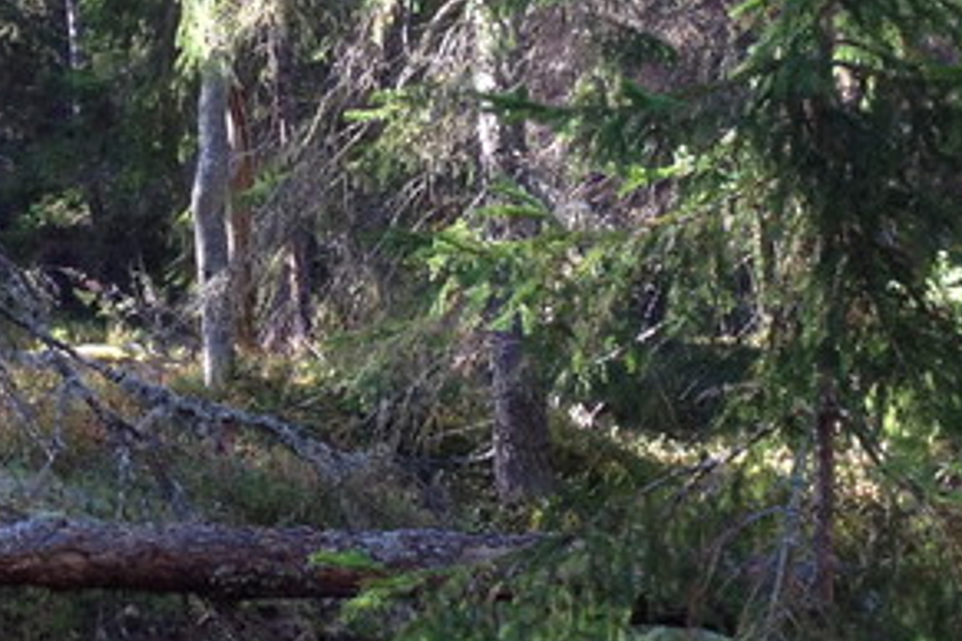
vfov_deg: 11.4
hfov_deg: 17.0
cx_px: 264
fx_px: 3206
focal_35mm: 120
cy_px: 205
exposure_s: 1/120
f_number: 2.4
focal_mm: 4.28
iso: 80
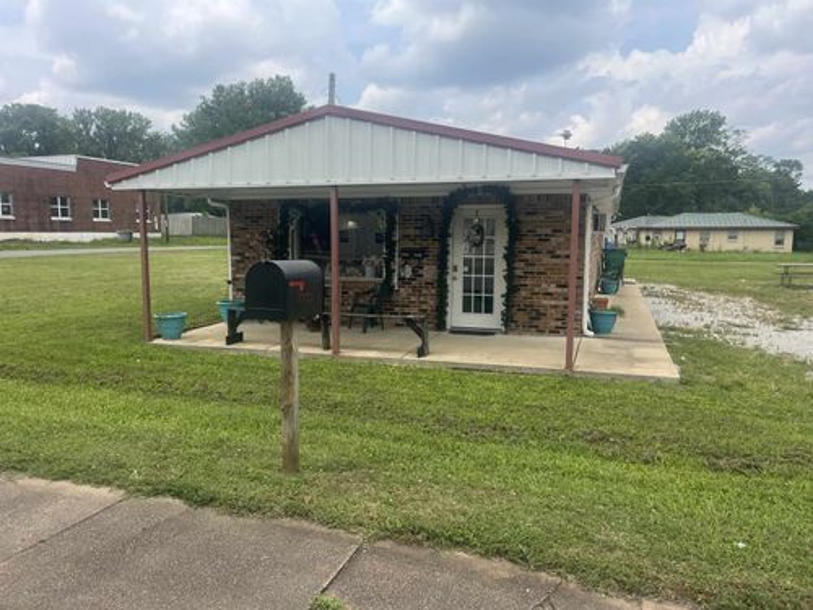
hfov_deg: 67.3
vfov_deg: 53.1
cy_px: 305
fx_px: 611
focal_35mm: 26
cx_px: 406
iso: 50
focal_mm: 5.1
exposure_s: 1/2463
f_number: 1.6
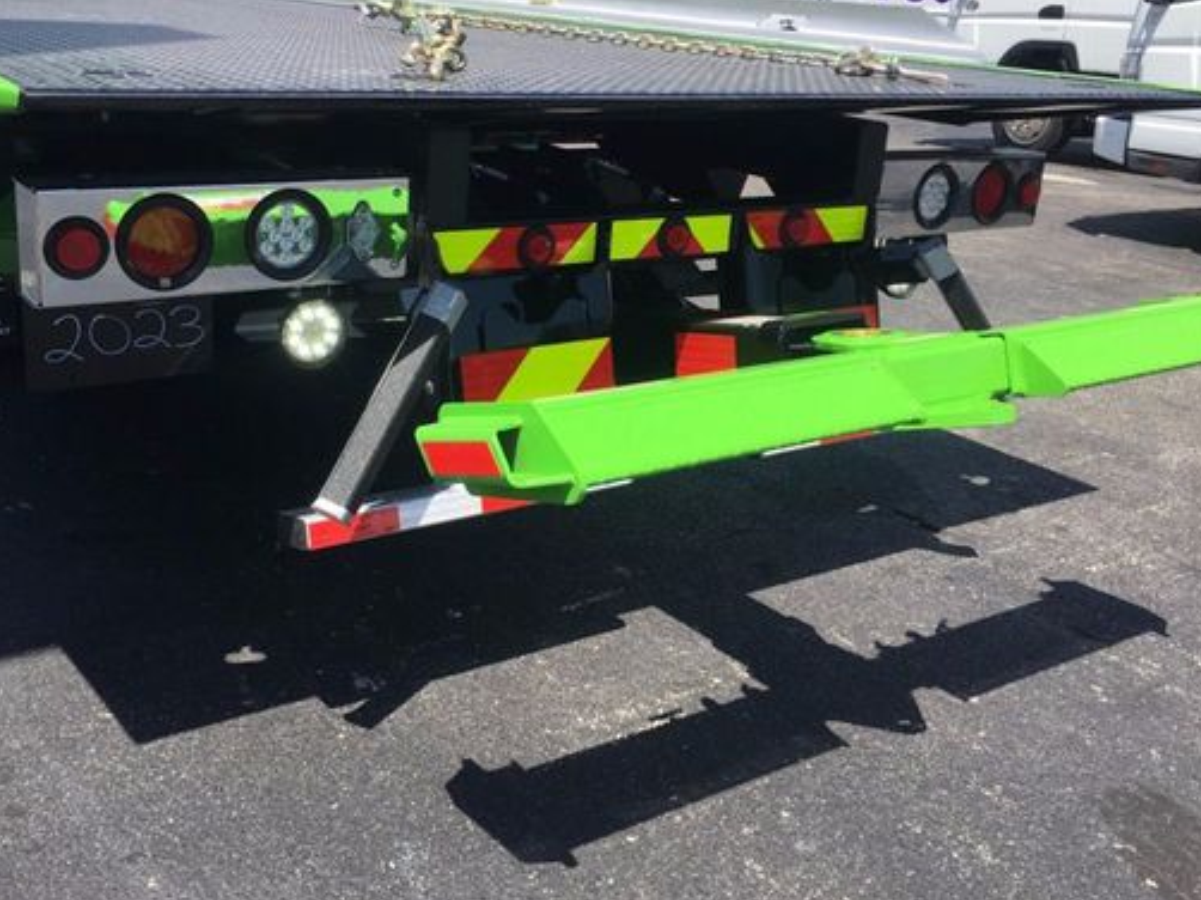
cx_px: 526
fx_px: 1283
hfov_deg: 50.0
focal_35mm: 37
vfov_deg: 38.5
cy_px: 376
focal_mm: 4.15
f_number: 2.2
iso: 25
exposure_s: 1/1040
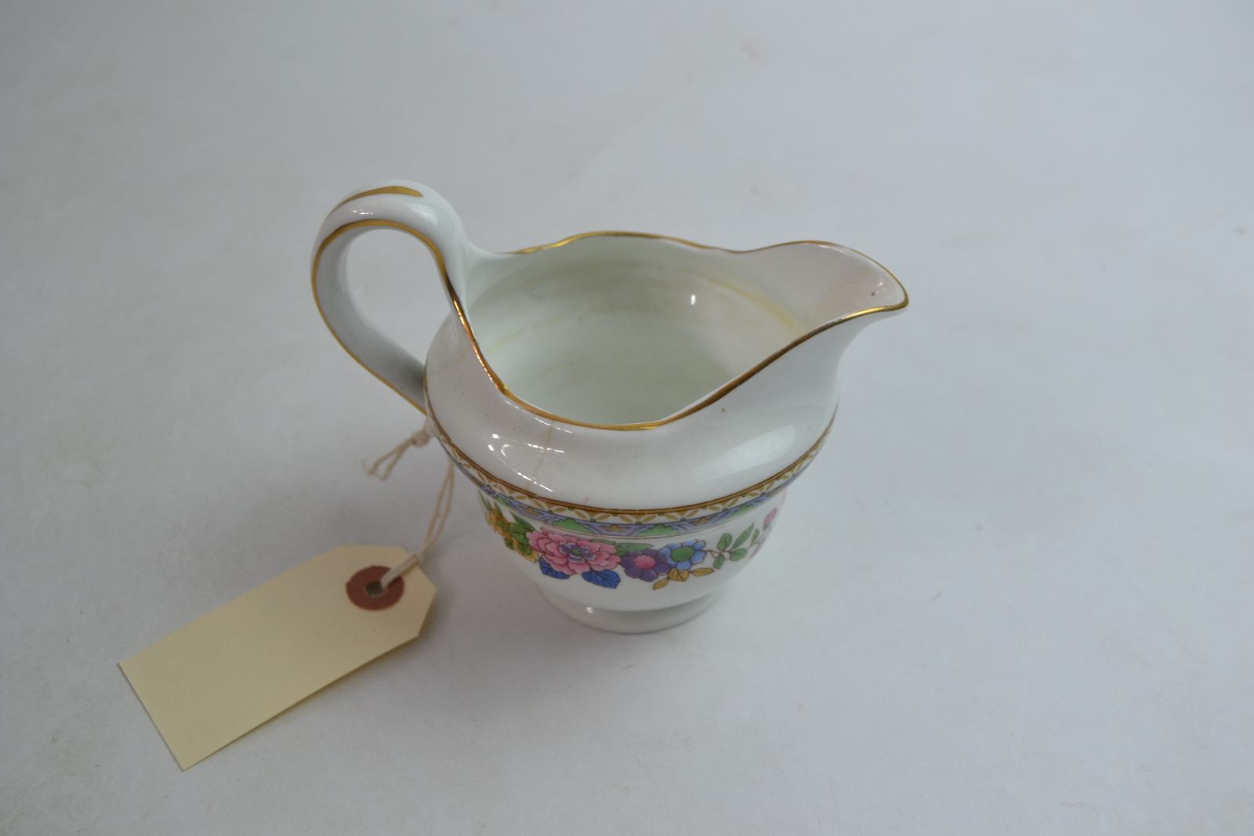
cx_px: 627
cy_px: 418
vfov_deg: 31.9
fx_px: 1463
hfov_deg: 46.4
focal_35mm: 42
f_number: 5
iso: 400
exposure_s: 1/50
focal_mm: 28
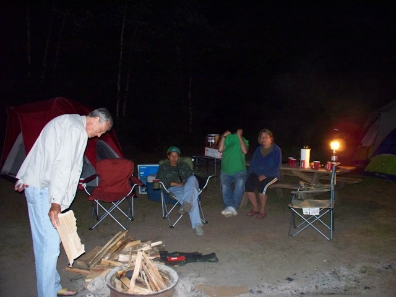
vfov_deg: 39.7
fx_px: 412
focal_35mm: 36
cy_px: 148
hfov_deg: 51.4
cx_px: 198
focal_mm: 7.54
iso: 400
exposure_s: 1/30
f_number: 2.8
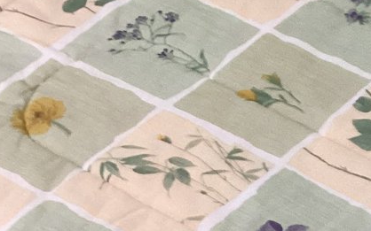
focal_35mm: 119
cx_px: 592
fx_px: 1203
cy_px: 281
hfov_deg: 15.8
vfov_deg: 10.8
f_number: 2.4
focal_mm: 3.3
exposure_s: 1/60
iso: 320
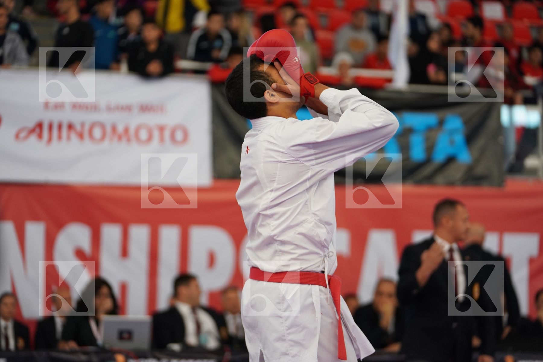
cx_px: 272
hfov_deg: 16.3
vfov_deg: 10.9
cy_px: 181
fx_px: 1900
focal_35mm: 126
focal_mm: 126
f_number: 2.8
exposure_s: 1/1000
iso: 1250
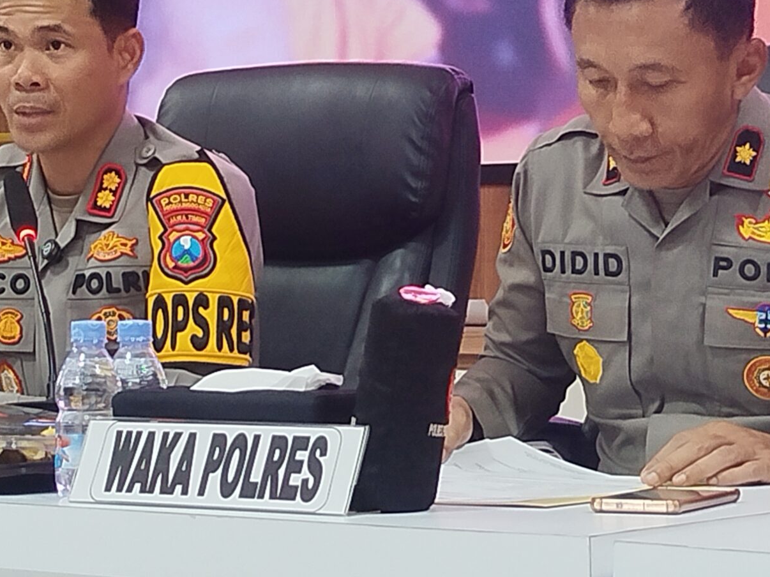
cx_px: 288
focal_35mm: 121
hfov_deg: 16.3
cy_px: 291
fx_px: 2691
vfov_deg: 12.2
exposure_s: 1/25
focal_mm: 5.31
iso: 320
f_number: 1.7
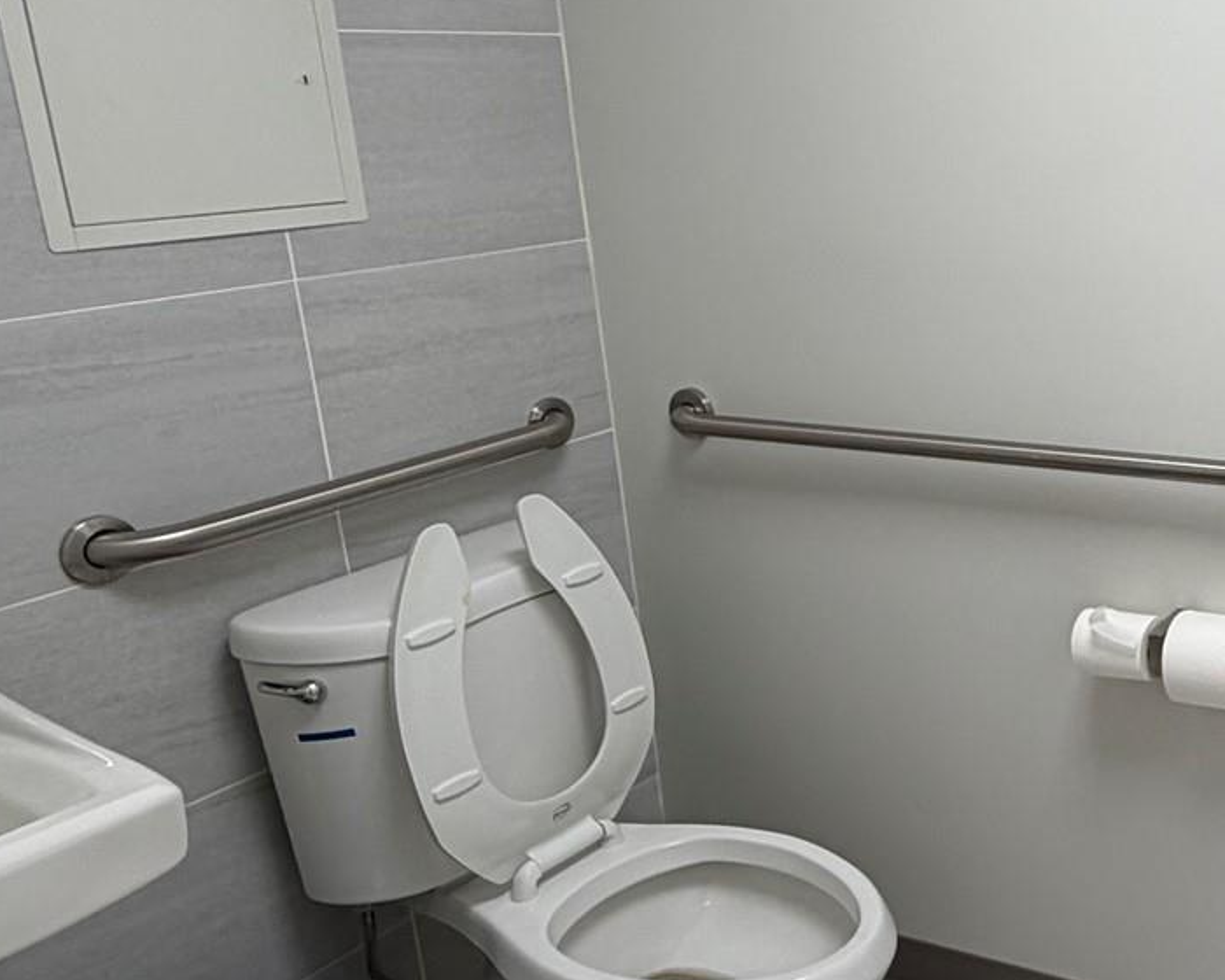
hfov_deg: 39.0
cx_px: 1295
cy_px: 436
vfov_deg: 37.3
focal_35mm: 40
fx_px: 1450
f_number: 2.2
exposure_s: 1/120
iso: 80
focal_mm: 2.22
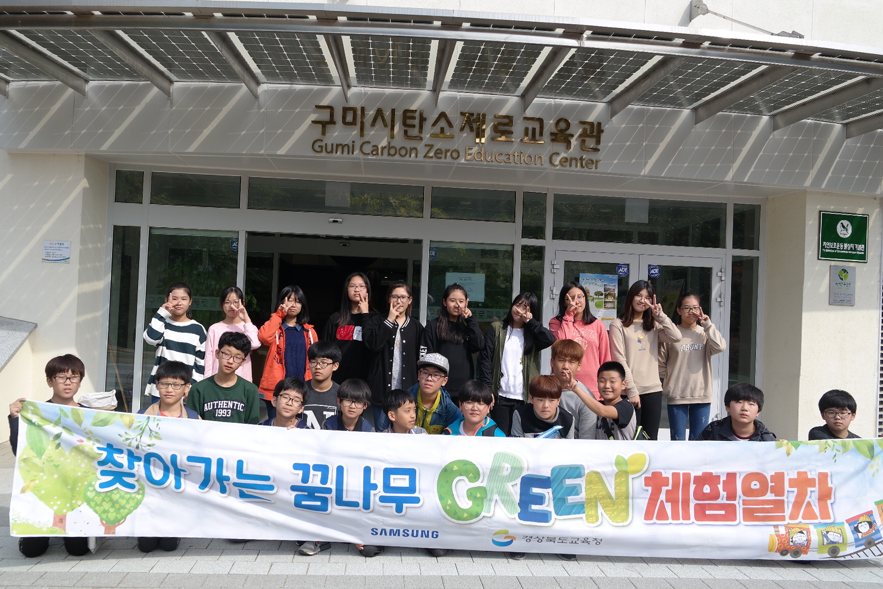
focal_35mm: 30
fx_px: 736
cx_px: 442
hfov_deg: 61.9
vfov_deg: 43.6
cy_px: 294
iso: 100
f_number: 5.6
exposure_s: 1/250
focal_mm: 20
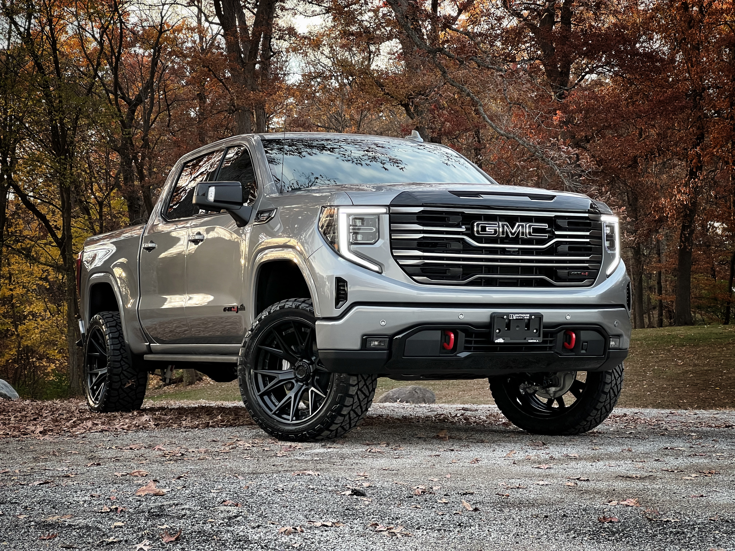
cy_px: 276
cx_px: 368
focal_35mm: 77
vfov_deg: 19.1
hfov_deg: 25.3
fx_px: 1635
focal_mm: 9
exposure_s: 1/99
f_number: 2.8
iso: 160
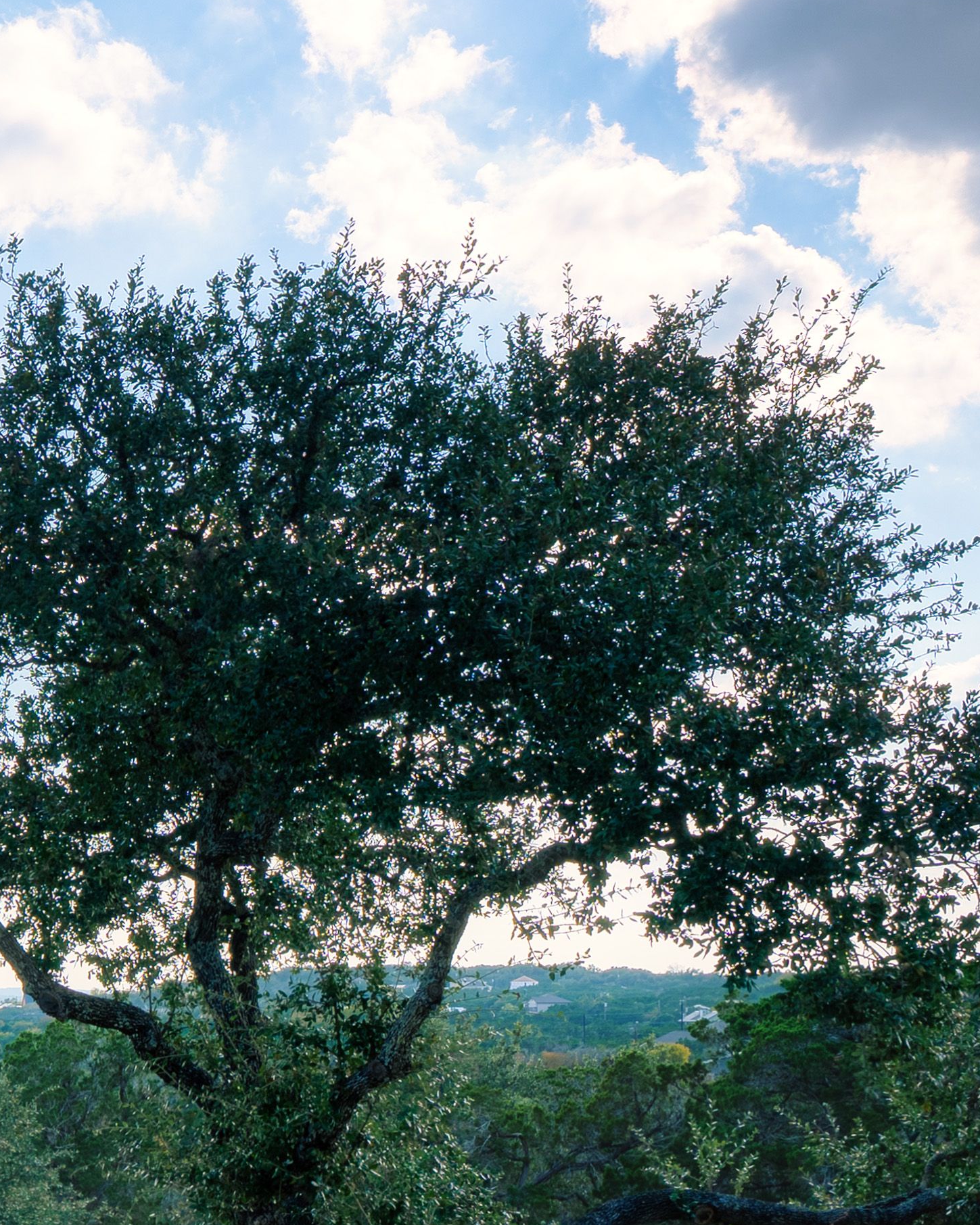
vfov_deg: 32.4
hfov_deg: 23.0
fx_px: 2030
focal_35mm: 56
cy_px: 1034
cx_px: -407
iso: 100
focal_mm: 18
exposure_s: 1/25
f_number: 11
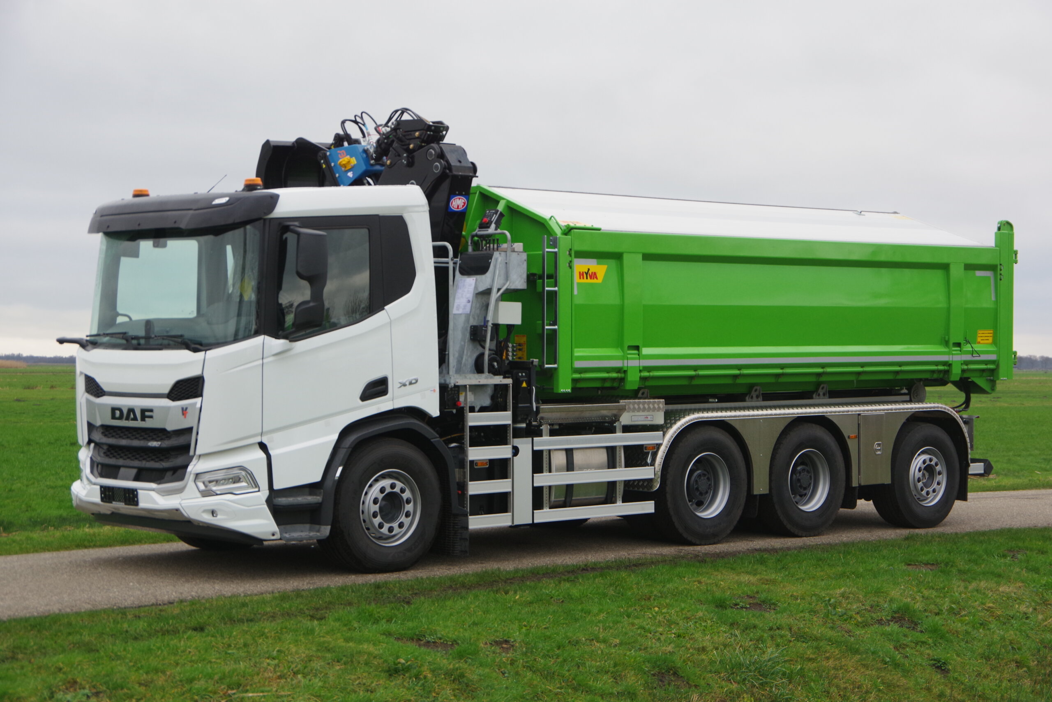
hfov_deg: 33.4
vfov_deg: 22.6
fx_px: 1753
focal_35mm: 60
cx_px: 526
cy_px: 351
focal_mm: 40
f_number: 5.6
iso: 400
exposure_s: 1/80
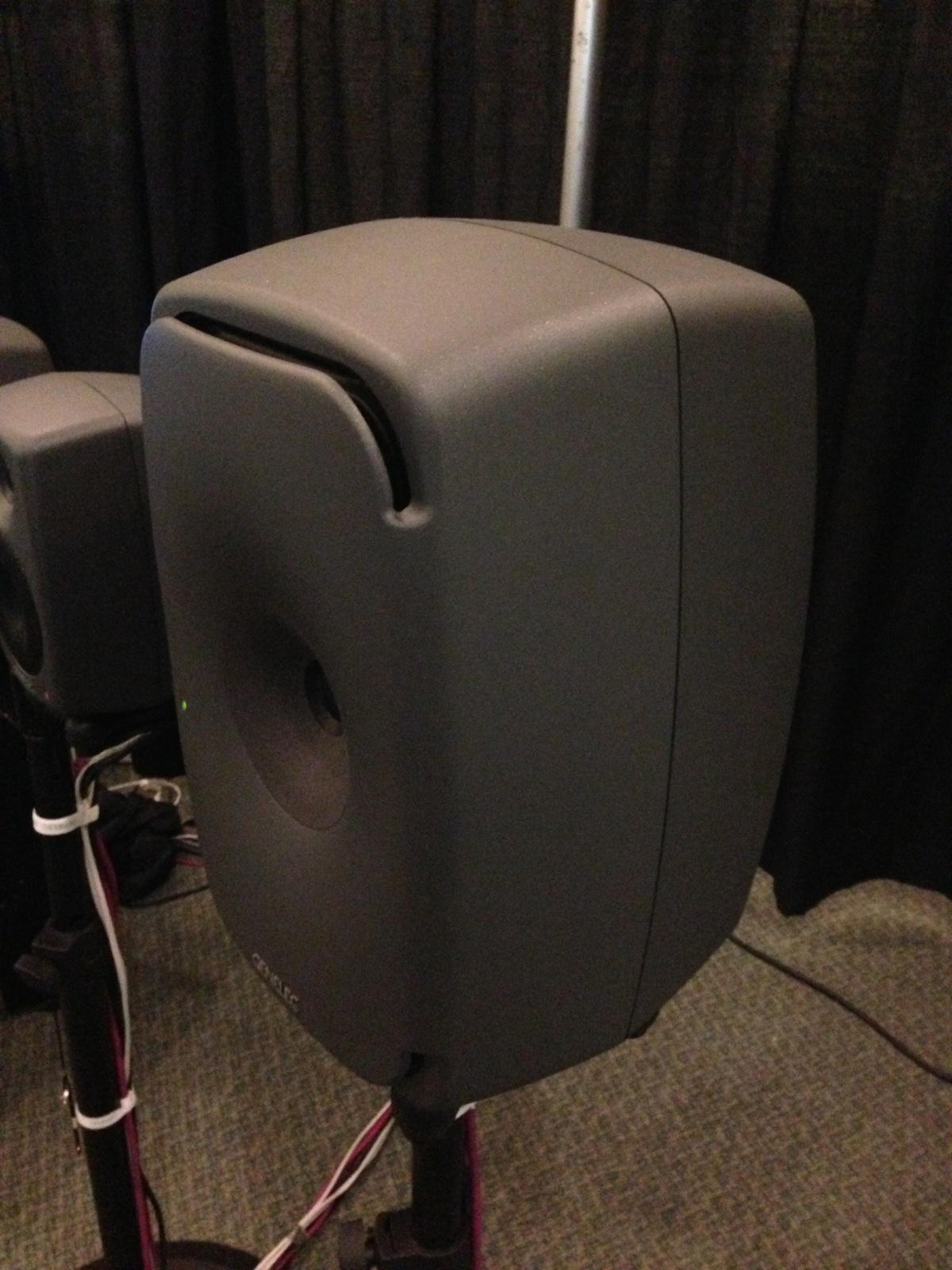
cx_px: 476
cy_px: 635
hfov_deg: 42.9
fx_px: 1210
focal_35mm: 33
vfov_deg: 55.4
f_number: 2.4
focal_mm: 4.12
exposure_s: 1/15
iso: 800
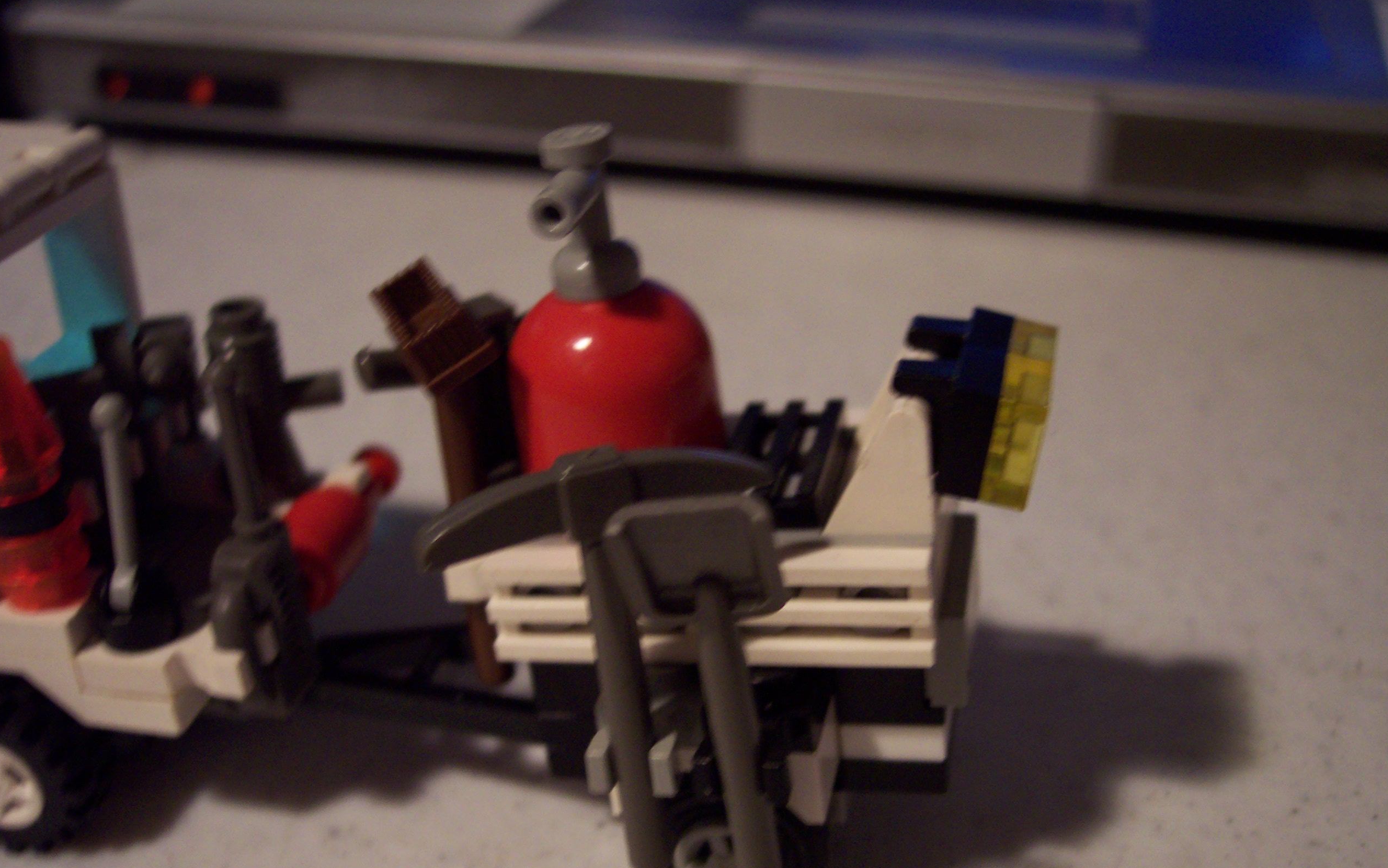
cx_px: 704
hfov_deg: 48.2
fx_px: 1551
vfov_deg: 31.1
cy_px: 527
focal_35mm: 41
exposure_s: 1/8
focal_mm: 8
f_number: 2.8
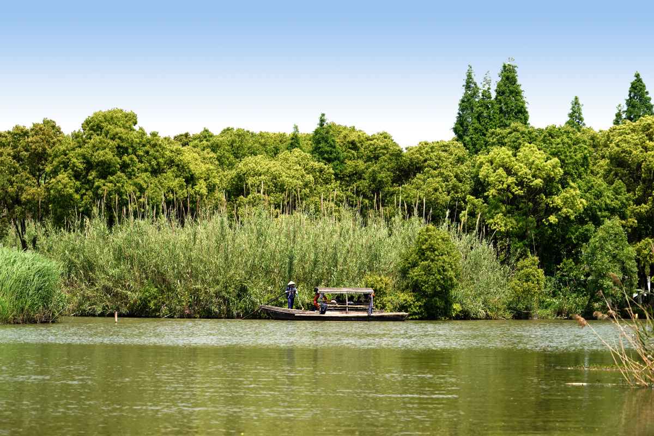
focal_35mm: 103
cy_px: 218
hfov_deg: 19.8
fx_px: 1871
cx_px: 327
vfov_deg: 13.3
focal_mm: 103
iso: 100
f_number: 8
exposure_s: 1/160
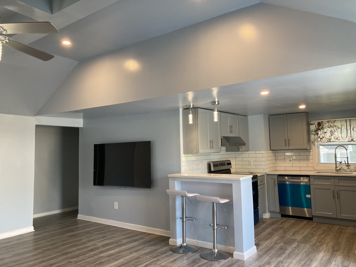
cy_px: 134
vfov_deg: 49.7
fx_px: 288
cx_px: 178
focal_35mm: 28
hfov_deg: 63.4
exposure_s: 1/60
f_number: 1.8
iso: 100
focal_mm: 3.99
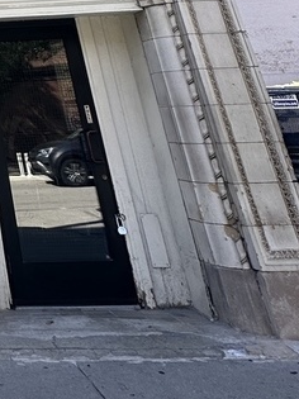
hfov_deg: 22.8
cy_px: -125
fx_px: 553
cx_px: -181
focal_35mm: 48
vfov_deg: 30.7
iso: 40
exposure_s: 1/313
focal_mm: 2.22
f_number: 2.2
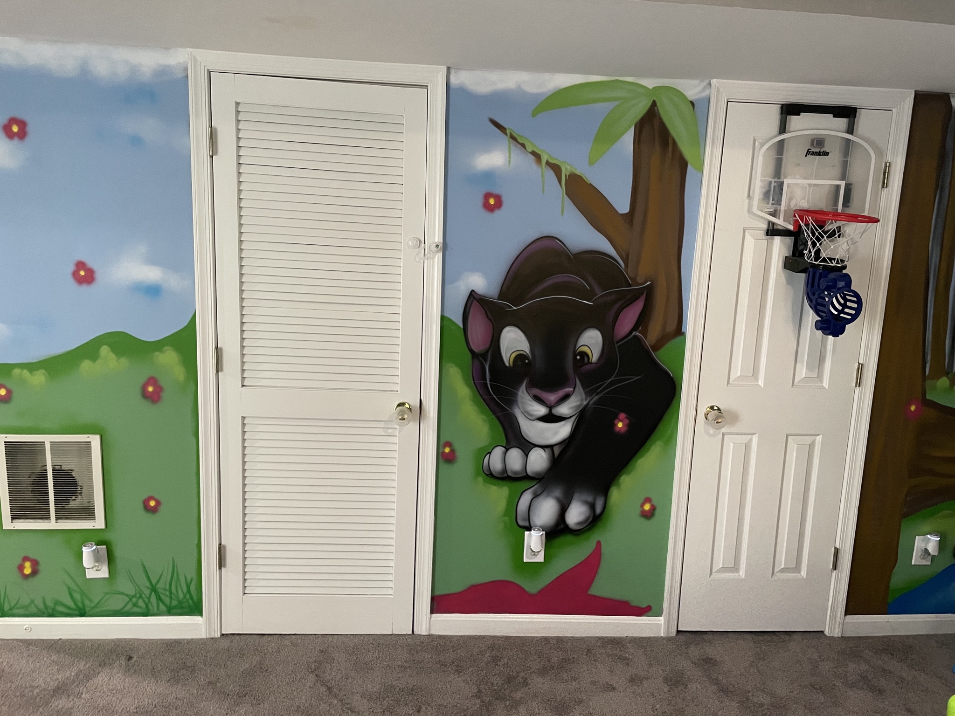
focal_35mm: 26
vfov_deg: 53.1
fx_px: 717
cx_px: 478
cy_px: 358
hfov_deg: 67.3
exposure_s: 1/40
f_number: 1.6
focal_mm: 4.2
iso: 500
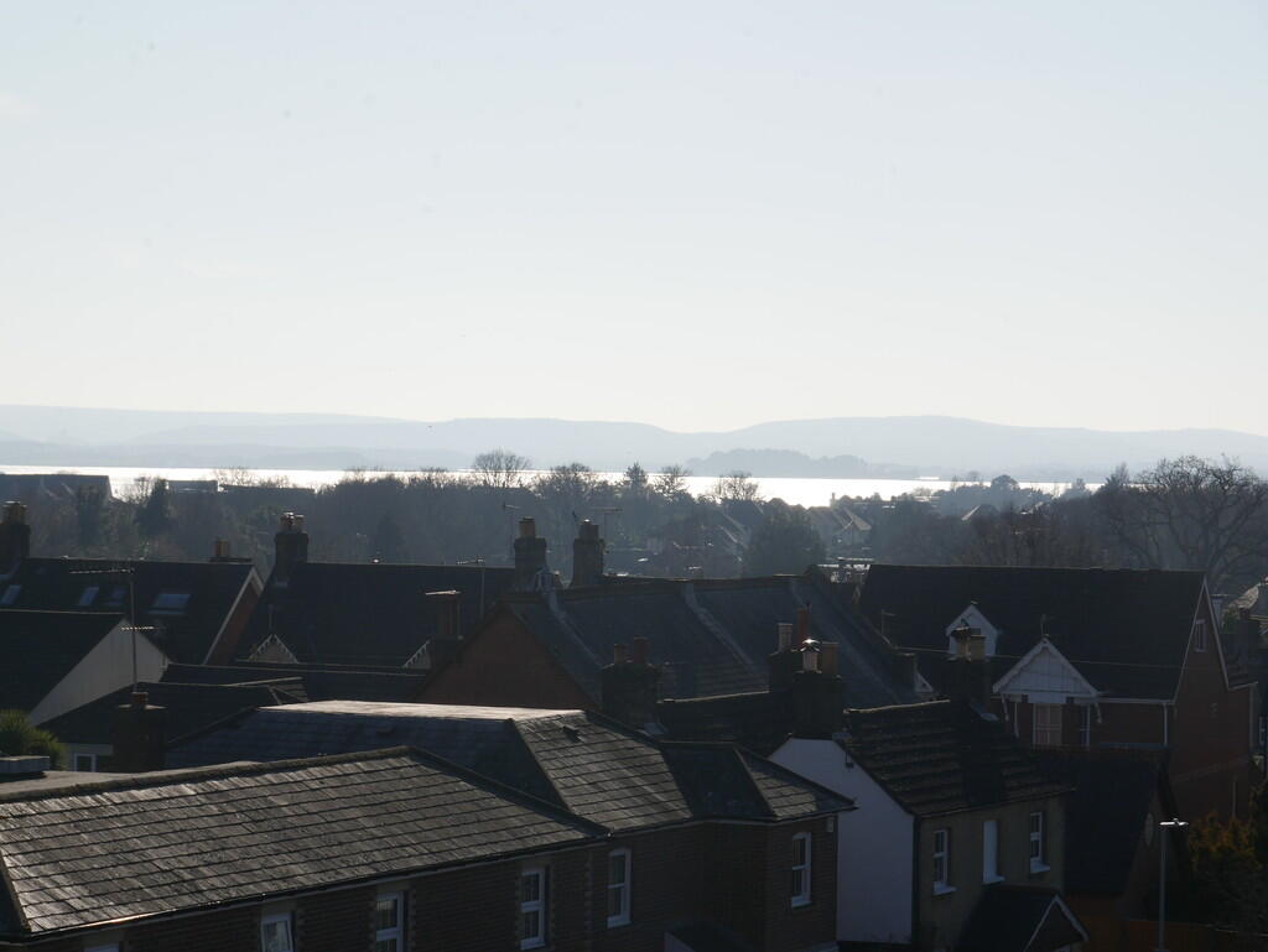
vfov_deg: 12.4
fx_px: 4398
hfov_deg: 16.4
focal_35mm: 120
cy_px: 476
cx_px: 634
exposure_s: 1/640
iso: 200
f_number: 10
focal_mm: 60
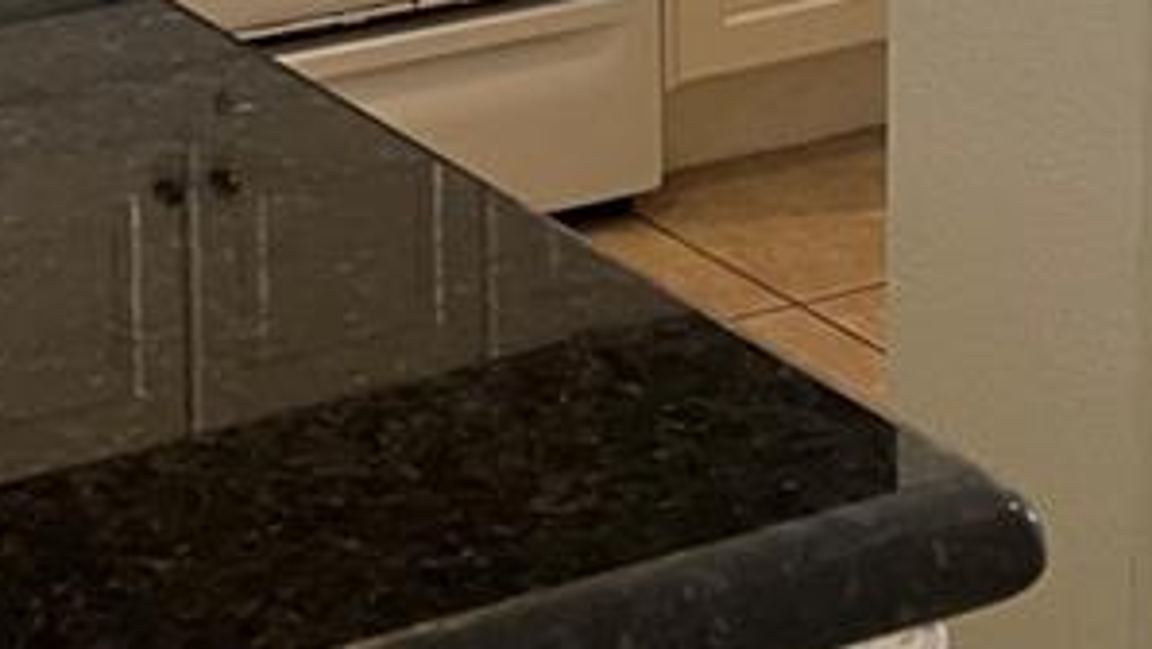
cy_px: -927
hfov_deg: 18.0
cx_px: -143
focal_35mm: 114
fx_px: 3484
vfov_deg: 9.4
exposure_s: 1/60
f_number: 1.5
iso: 160
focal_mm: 5.7
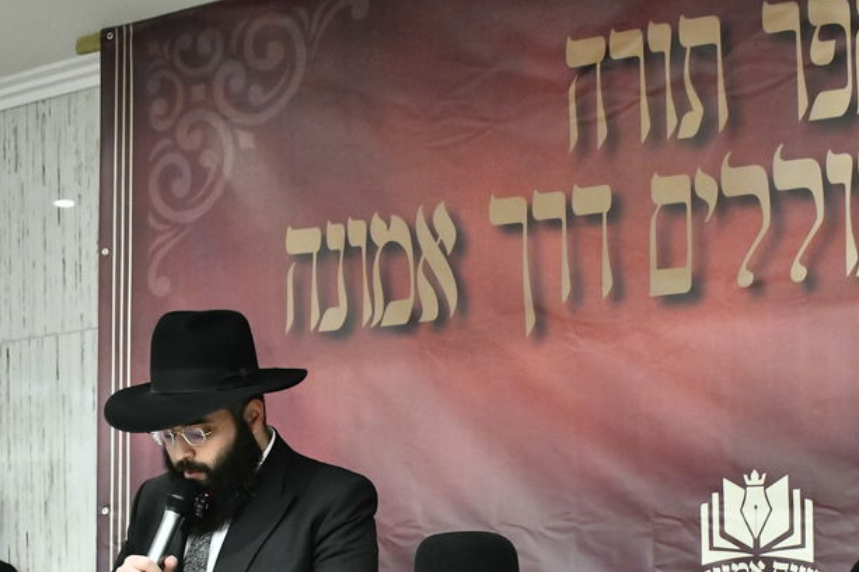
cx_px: 489
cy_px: 648
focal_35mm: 64
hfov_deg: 31.4
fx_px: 1526
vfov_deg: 20.1
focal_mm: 28
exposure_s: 1/100
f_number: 5.6
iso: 3200
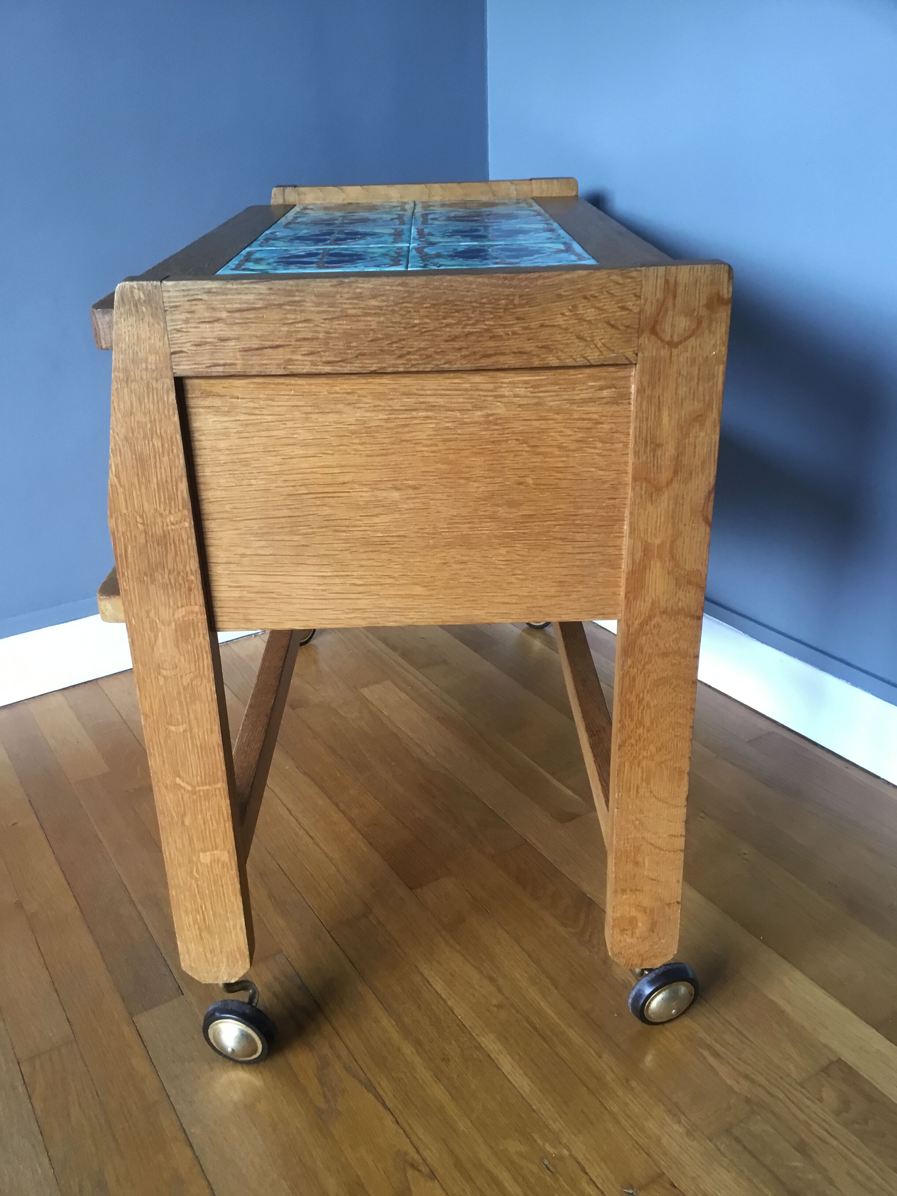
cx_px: 448
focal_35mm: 31
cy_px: 598
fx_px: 1071
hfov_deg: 45.4
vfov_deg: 58.4
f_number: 2.4
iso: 80
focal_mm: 3.3
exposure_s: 1/33
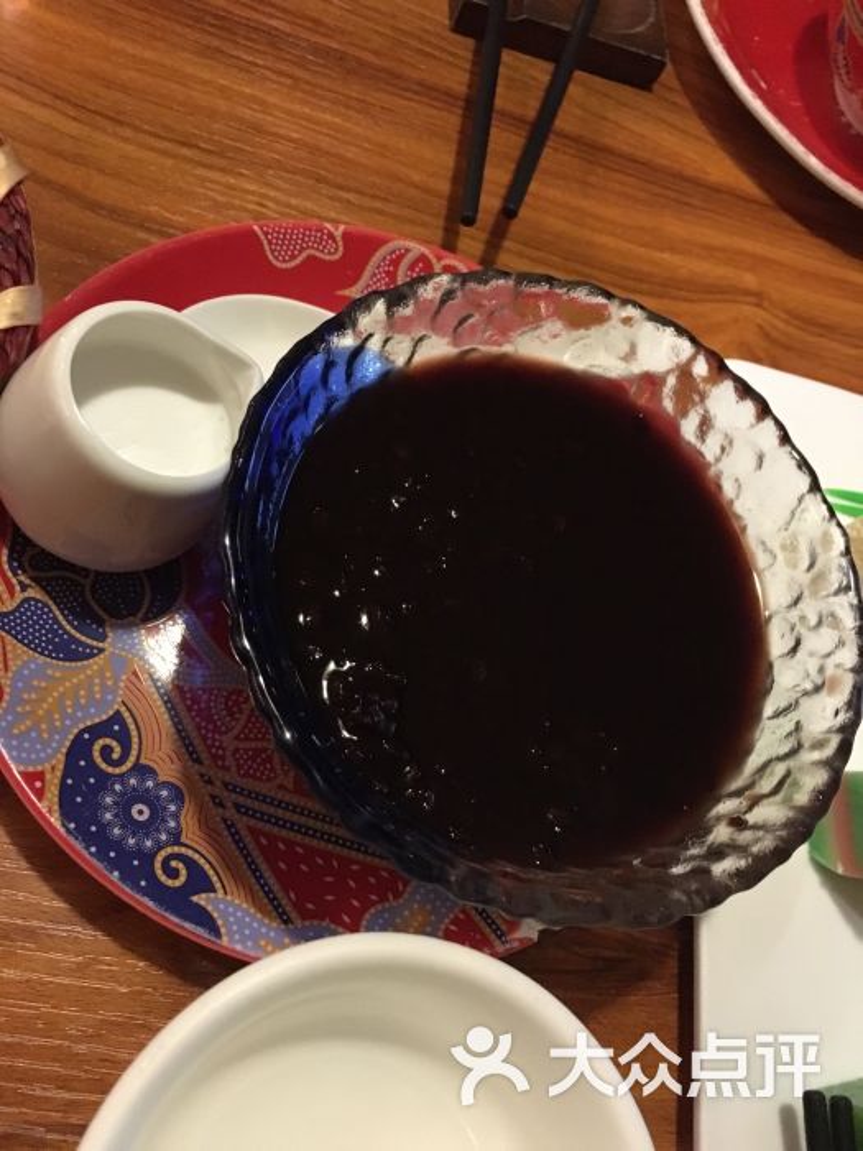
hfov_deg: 48.2
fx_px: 964
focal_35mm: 29
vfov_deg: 61.7
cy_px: 576
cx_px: 432
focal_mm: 4.15
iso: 320
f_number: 2.2
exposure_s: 1/17
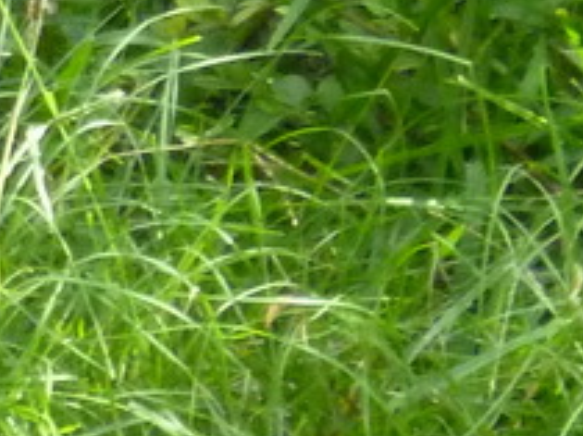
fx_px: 23619
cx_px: -999
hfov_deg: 1.4
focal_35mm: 1404
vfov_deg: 1.1
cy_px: -844
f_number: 5.9
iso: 400
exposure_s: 1/125
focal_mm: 36
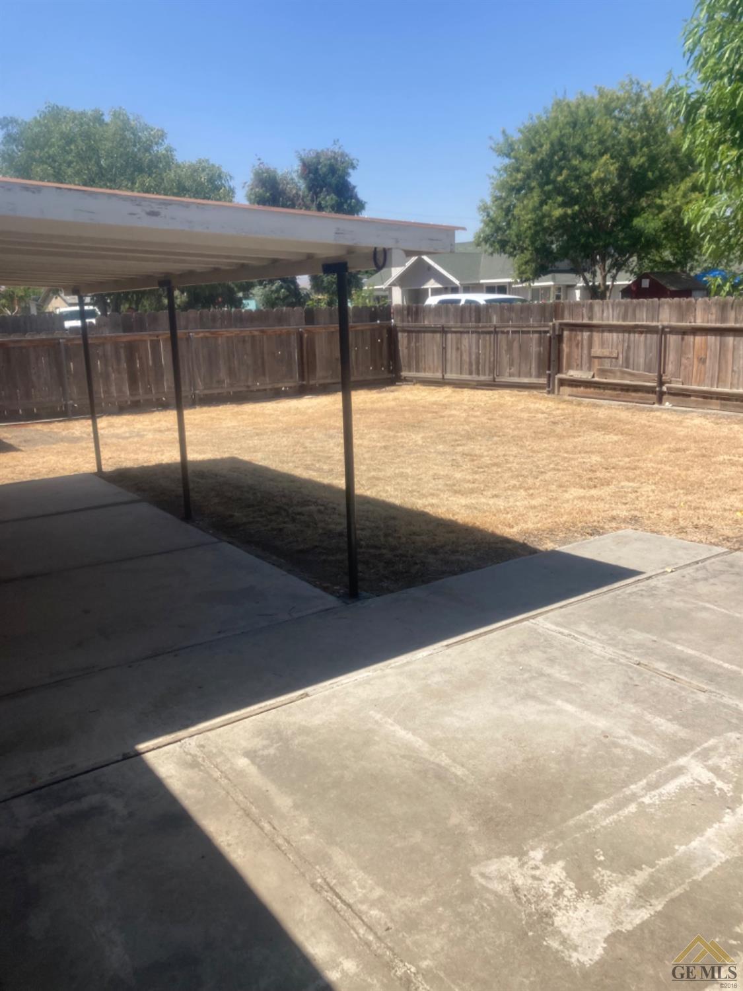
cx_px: 372
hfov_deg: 49.7
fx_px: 801
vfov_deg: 63.4
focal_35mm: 28
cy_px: 496
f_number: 1.8
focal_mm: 3.99
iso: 20
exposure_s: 1/2208
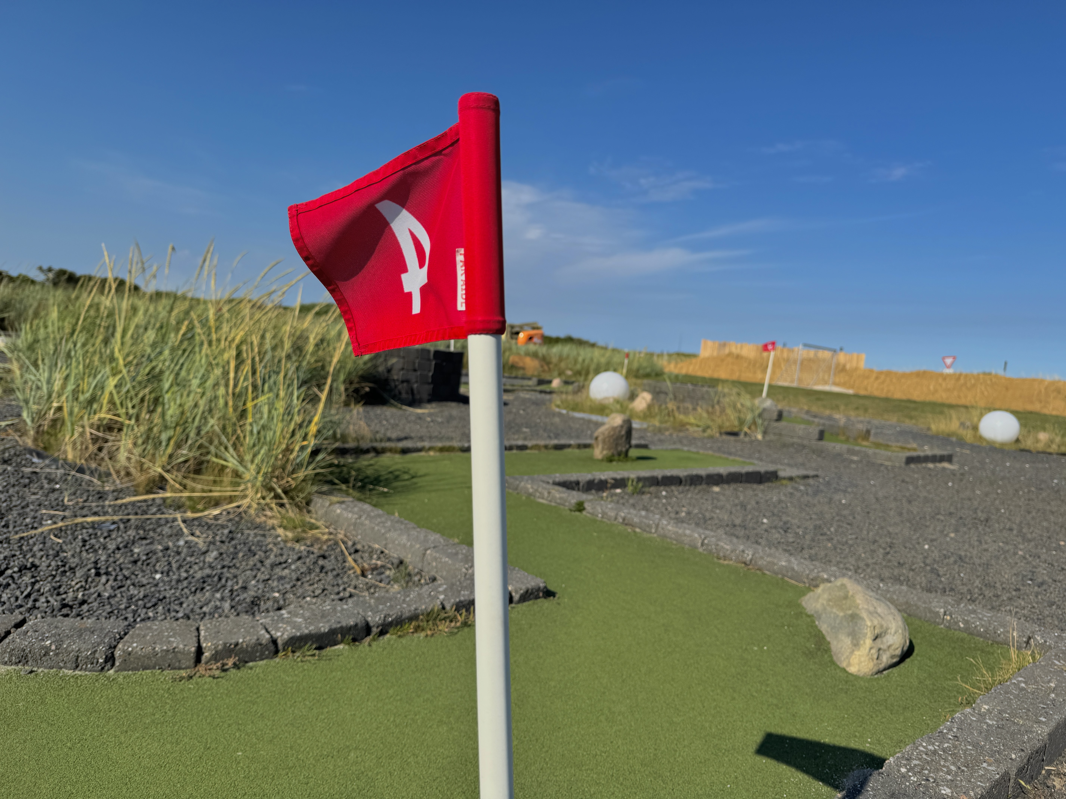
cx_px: 533
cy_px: 400
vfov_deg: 56.8
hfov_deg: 71.6
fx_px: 739
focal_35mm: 24
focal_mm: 6.76
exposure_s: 1/6410
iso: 80
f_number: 1.78
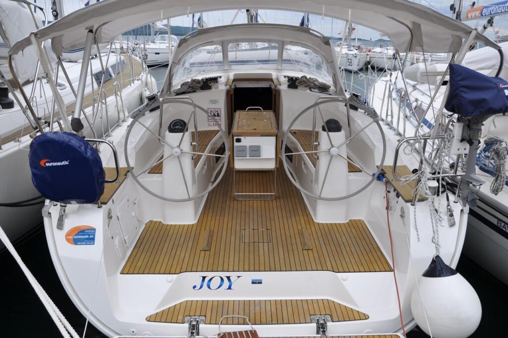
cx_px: 254
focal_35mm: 32
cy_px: 169
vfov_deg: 41.6
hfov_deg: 59.6
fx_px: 444
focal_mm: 21
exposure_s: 1/200
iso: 200
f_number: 7.1
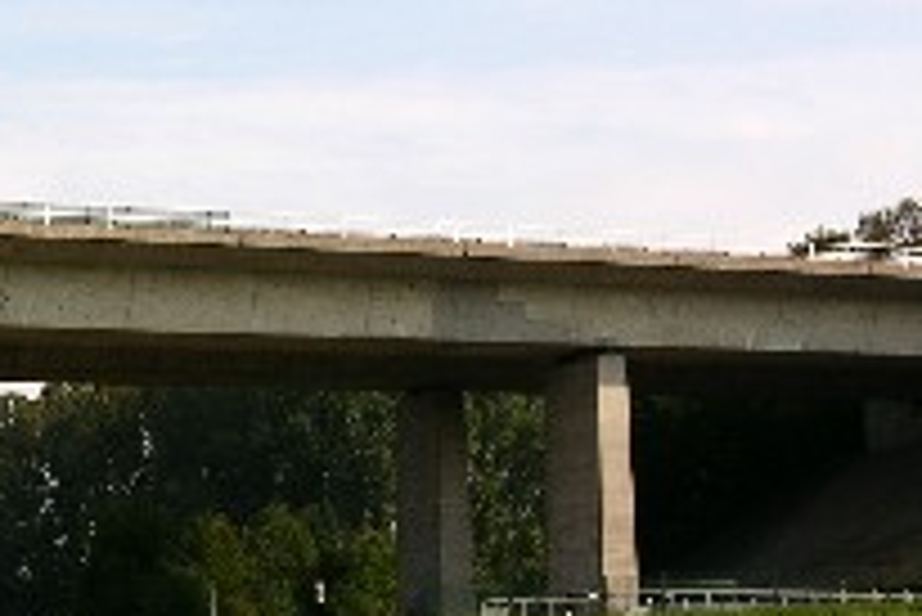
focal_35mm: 104
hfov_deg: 19.5
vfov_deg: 13.2
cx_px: 263
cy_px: 409
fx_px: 2665
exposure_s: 1/108
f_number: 7.1
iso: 50
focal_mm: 8.9
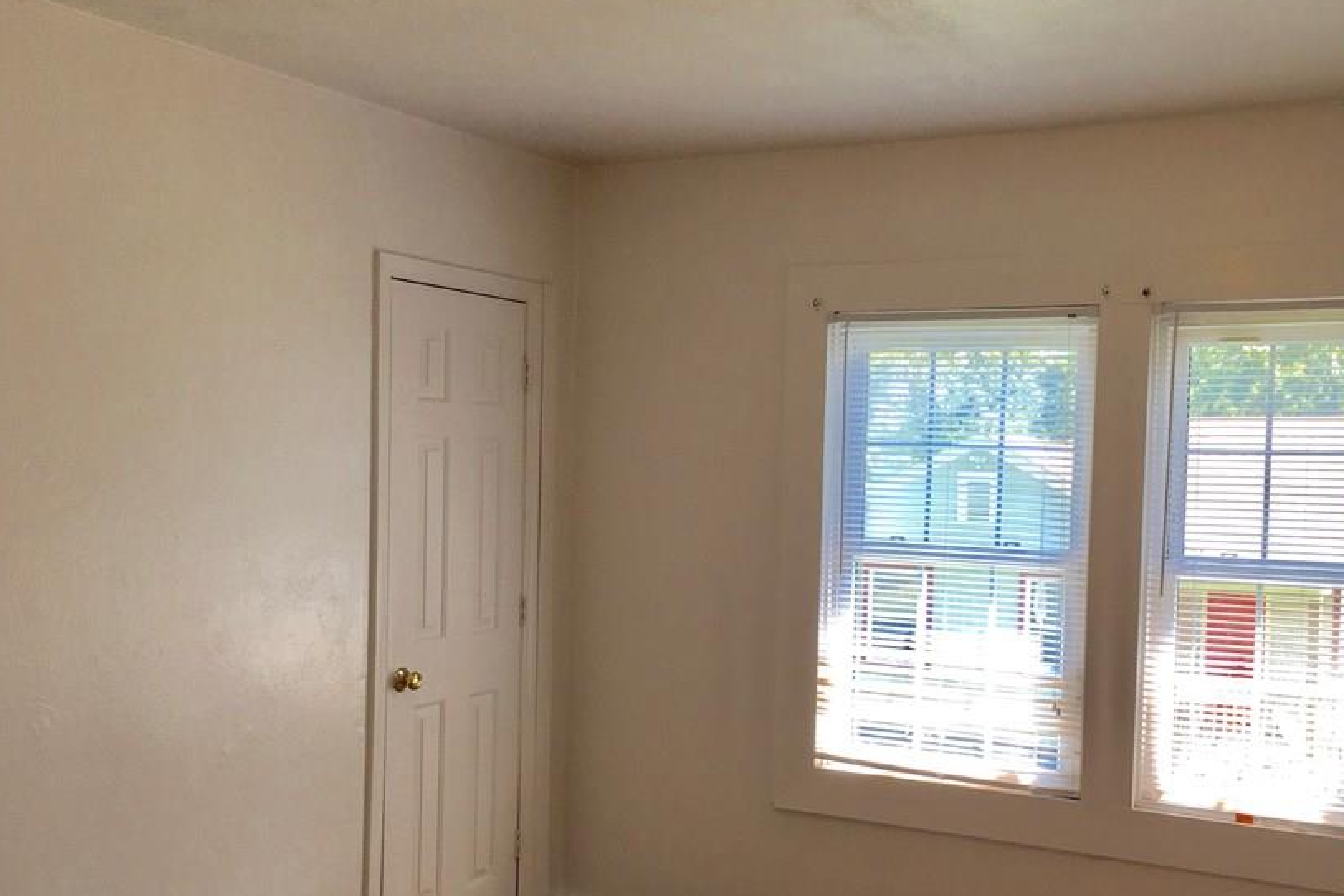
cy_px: 536
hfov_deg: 50.5
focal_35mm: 38
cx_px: 777
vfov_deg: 34.9
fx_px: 1419
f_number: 2.2
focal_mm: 4.15
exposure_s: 1/120
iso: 32
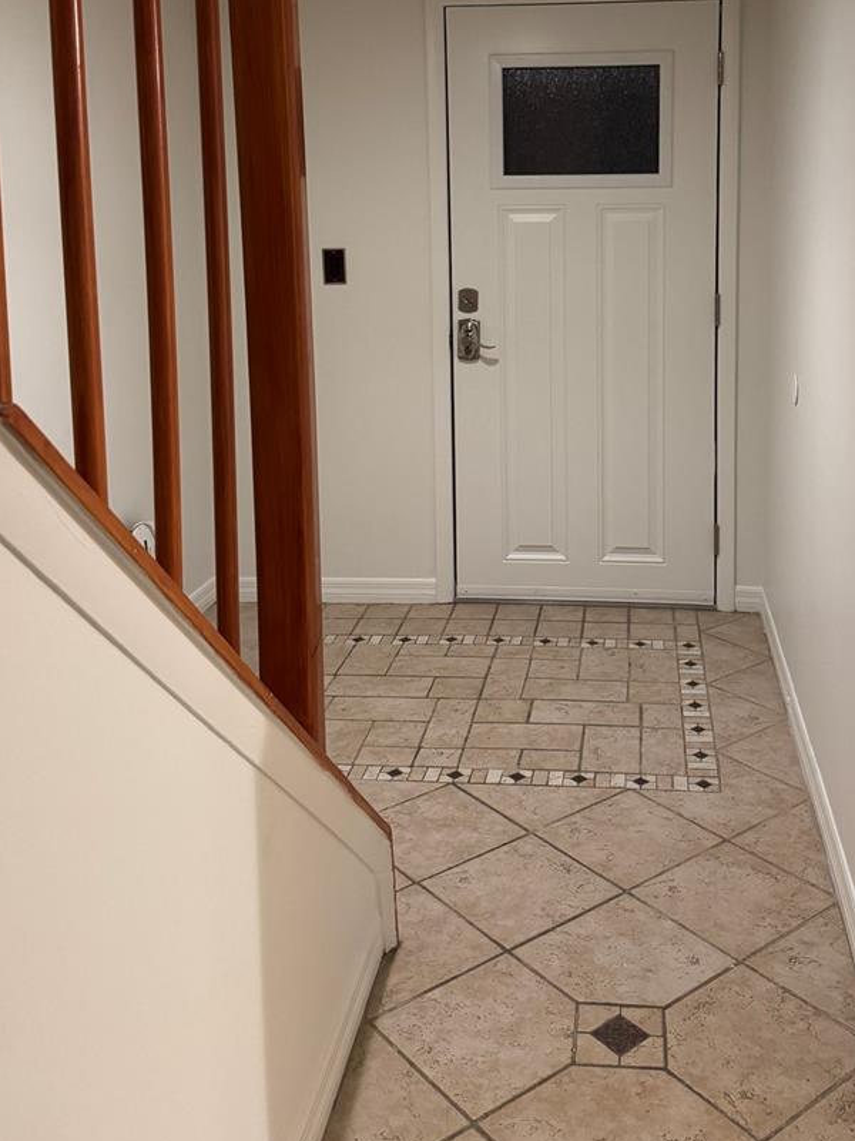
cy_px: 349
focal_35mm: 36
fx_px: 1186
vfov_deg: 50.1
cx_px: 550
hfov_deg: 39.3
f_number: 1.78
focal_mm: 6.76
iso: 500
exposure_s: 1/60
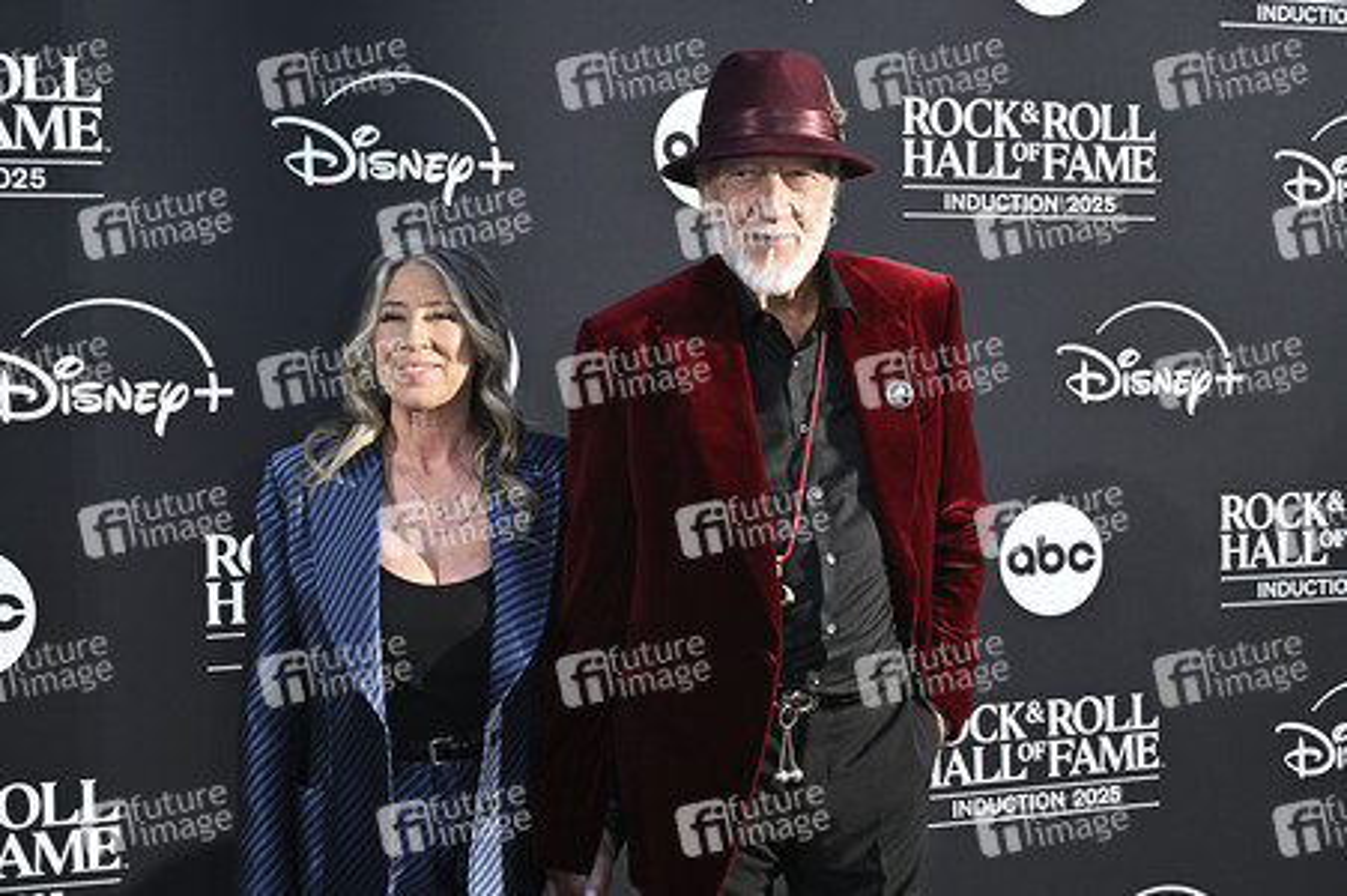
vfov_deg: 30.5
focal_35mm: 44
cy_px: 448
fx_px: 1645
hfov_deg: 44.5
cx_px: 674
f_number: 8
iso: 250
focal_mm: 44
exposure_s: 1/320
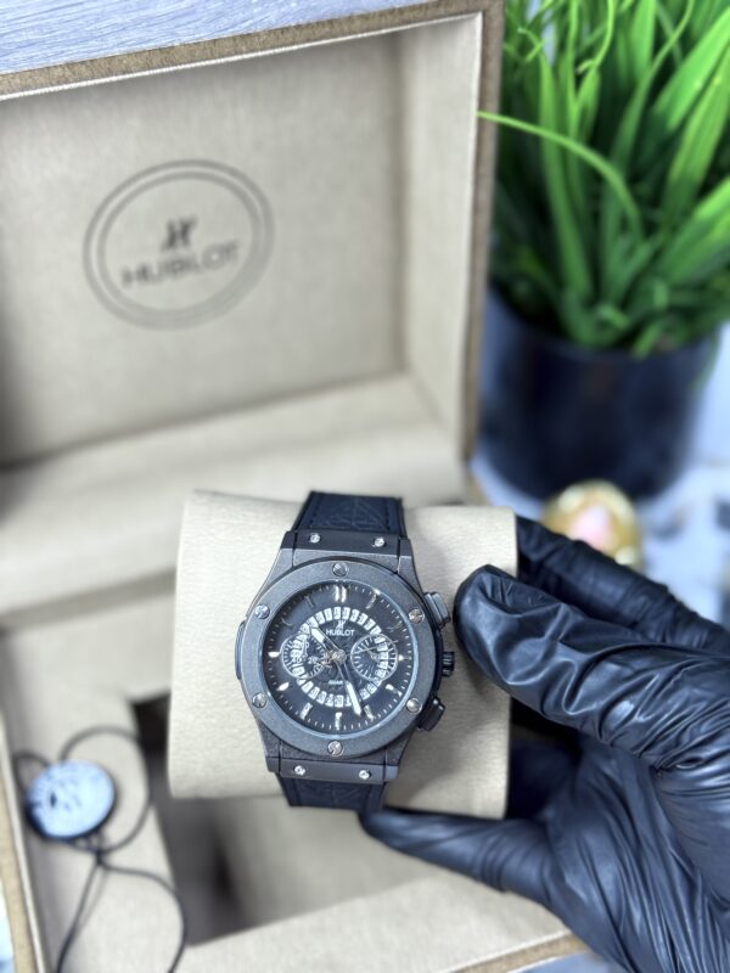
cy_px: 486
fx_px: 1350
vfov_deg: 39.7
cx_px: 365
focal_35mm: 48
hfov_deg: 30.3
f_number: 1.78
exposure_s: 1/50
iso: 50
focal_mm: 6.76
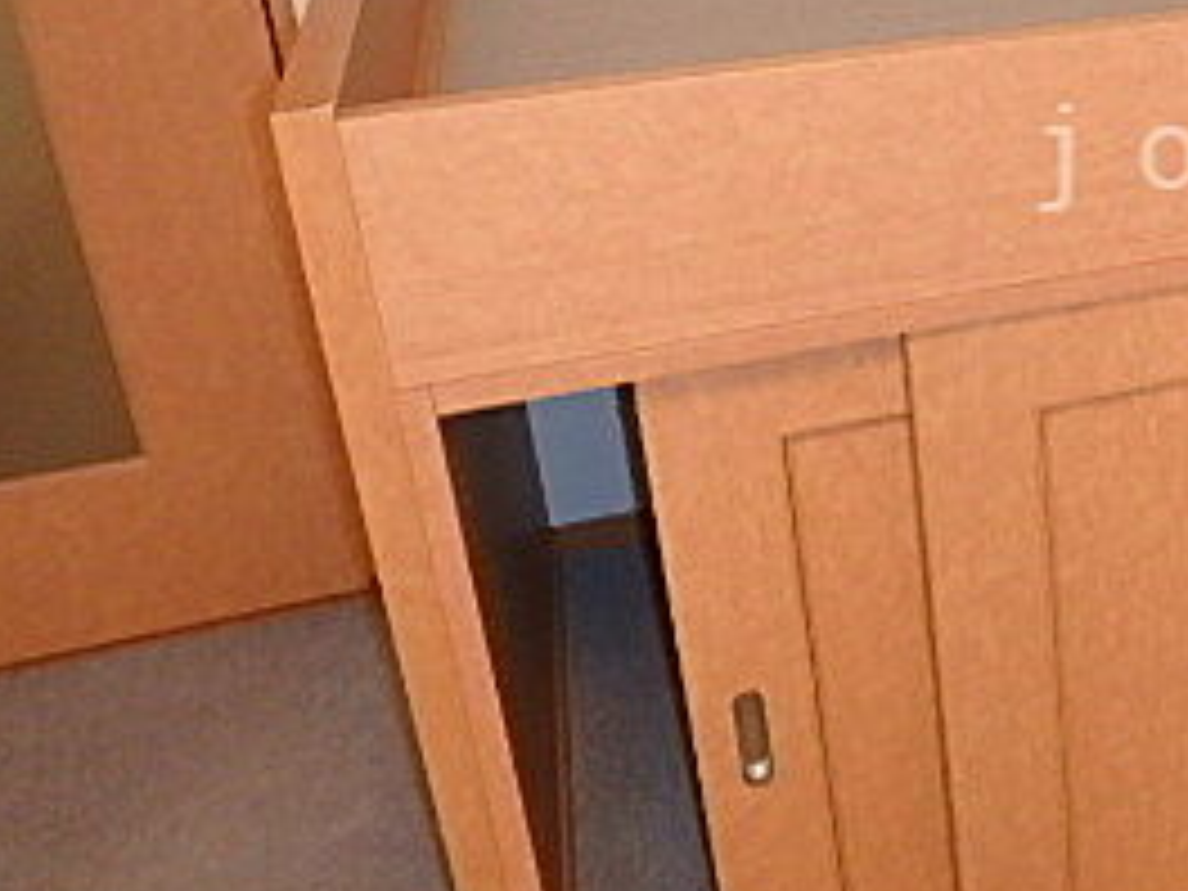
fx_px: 1750
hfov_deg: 32.4
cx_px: 1346
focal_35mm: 51
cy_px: 158
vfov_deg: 27.9
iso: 400
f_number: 3.5
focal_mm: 3.7
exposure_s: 1/30
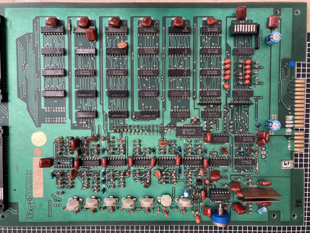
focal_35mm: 28
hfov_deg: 63.4
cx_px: 155
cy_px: 116
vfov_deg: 49.7
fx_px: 251
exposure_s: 1/30
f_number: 1.8
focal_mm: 3.99
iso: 400
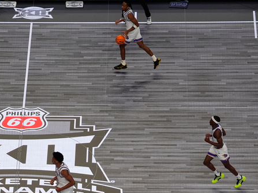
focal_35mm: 301
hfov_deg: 6.6
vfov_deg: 4.9
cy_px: 180
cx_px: 4
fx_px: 2244
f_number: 2.8
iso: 1600
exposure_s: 1/2000
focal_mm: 136
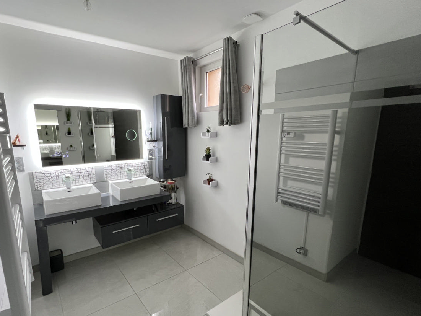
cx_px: 190
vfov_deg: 74.5
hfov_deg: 90.8
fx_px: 207
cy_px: 174
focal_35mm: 17
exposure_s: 1/99
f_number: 1.8
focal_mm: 1.57
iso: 160
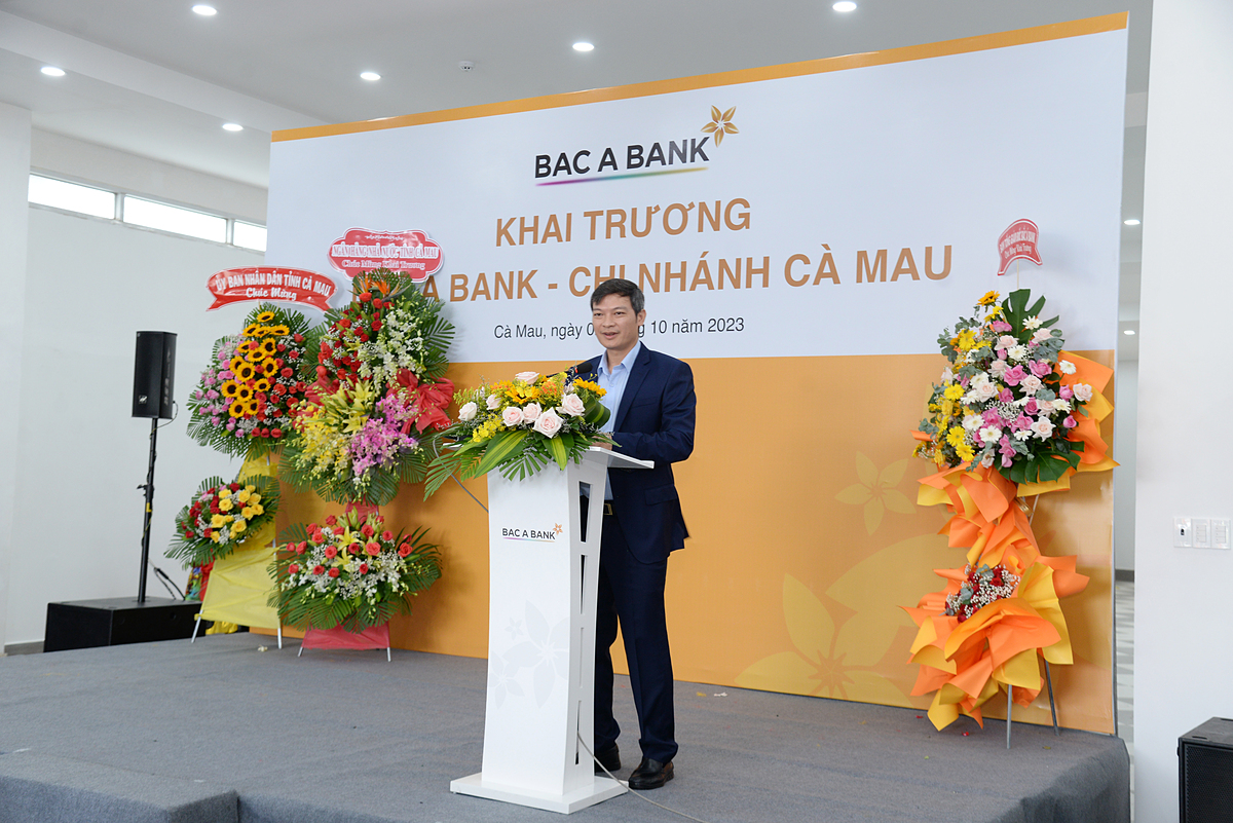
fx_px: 1507
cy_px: 412
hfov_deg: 44.5
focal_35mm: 44
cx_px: 616
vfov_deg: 30.5
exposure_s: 1/60
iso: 800
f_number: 4.5
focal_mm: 44
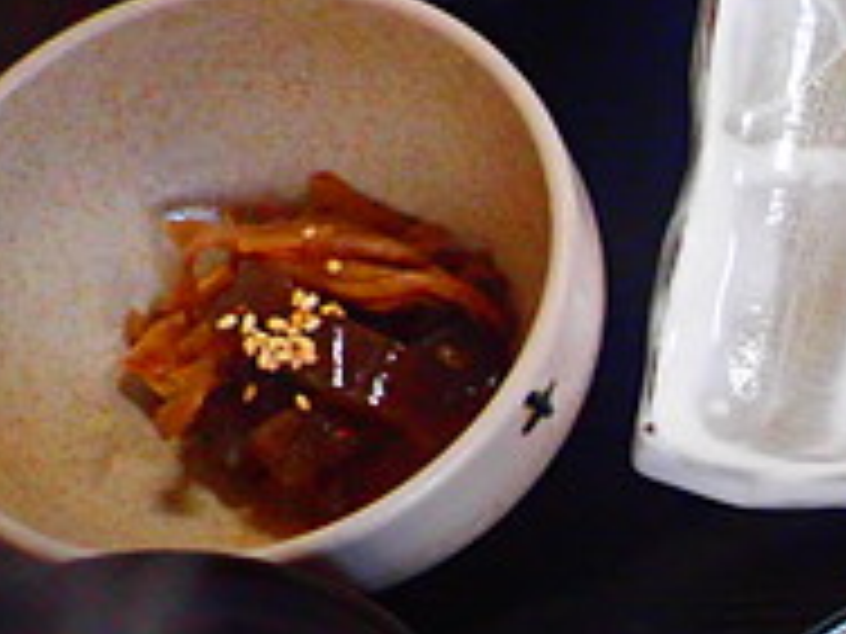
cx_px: 1318
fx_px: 1955
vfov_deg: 18.1
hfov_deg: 20.4
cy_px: 571
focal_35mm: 80
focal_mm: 4.5
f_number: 2
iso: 800
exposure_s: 1/30
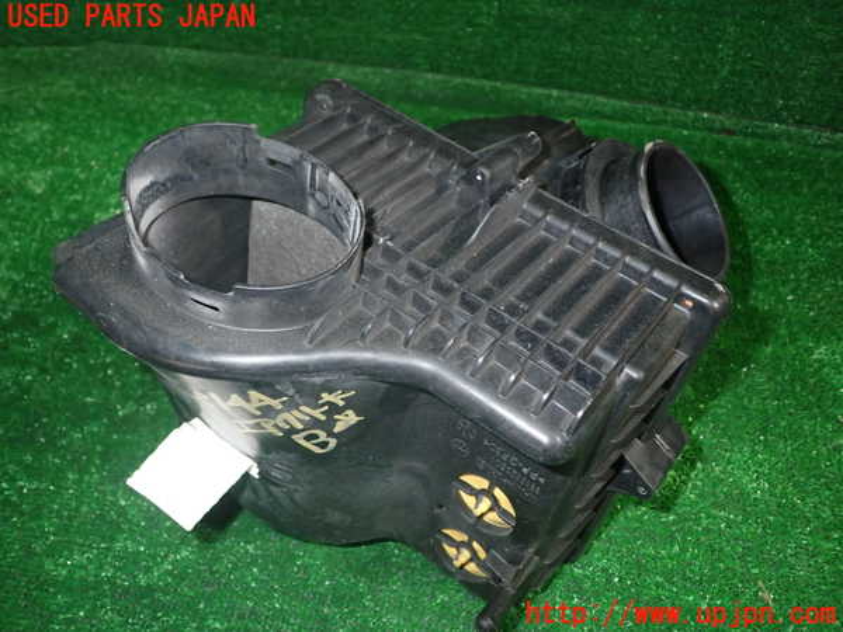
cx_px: 422
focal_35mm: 30
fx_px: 731
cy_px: 316
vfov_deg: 46.8
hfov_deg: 60.0
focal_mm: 5.4
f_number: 6.3
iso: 400
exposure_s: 1/30
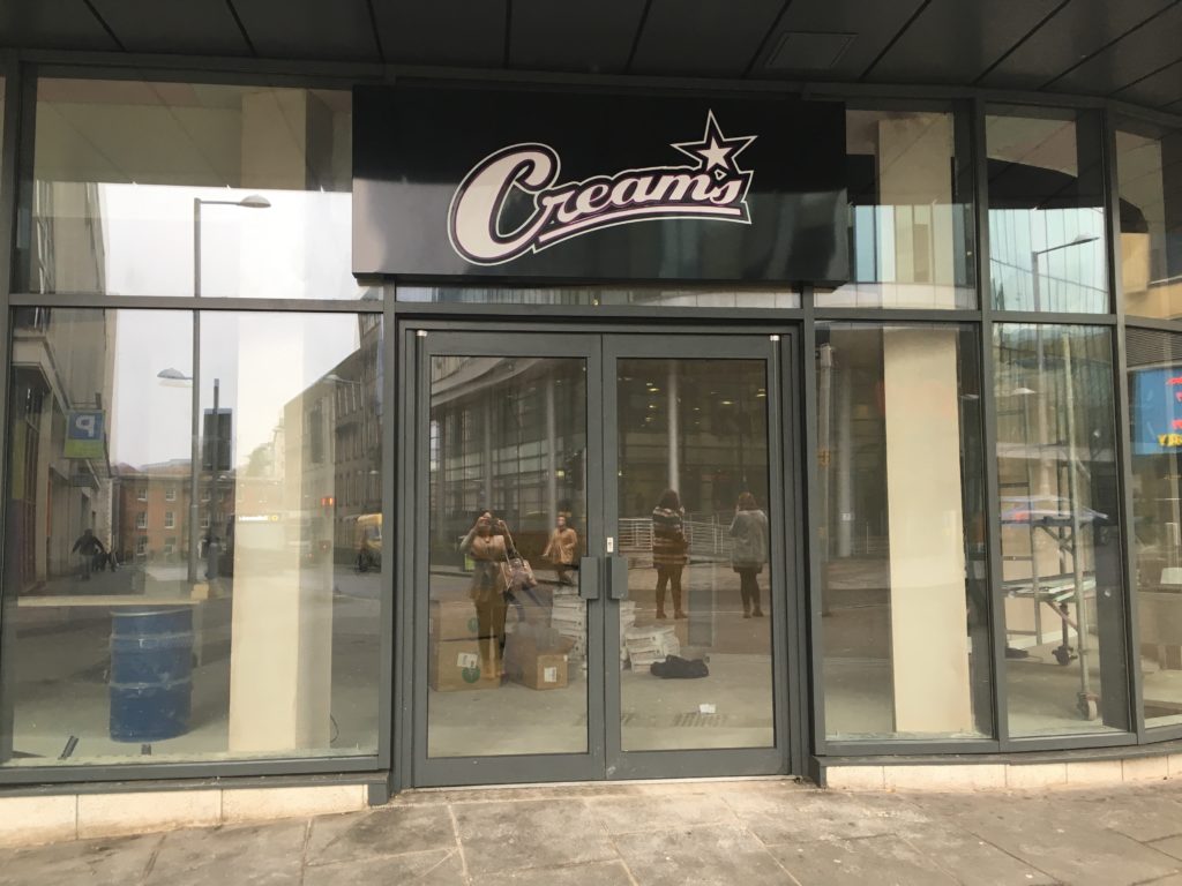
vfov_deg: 48.2
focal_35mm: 29
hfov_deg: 61.7
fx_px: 990
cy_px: 443
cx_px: 591
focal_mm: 4.15
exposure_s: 1/33
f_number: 2.2
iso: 25
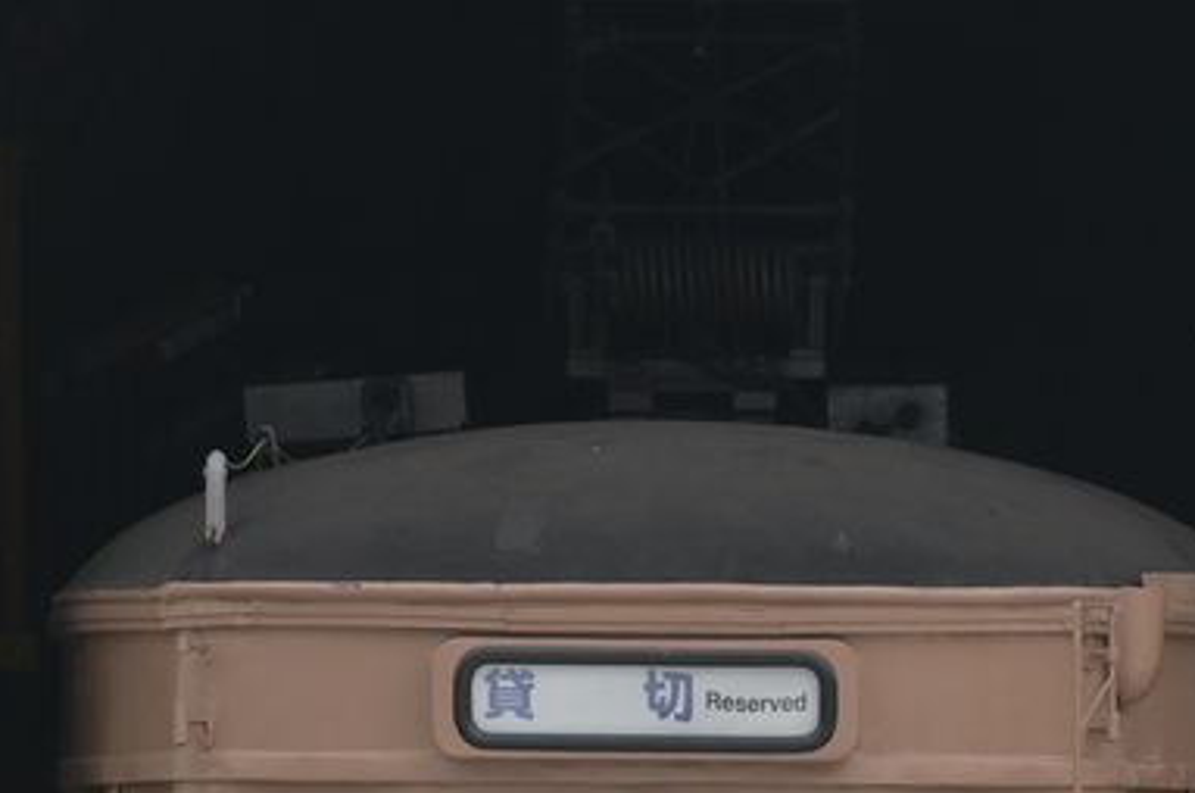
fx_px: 25815
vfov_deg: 1.8
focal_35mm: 779
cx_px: 1242
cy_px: 770
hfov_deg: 2.7
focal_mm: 200
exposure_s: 1/320
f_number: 7.1
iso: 200
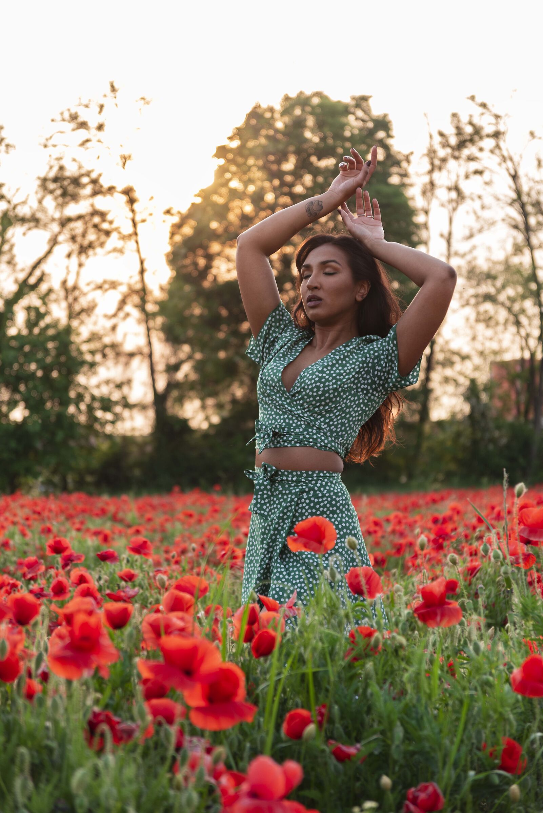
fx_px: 1921
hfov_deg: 16.1
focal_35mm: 85
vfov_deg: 23.9
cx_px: 272
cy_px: 406
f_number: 4.5
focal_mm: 85
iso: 160
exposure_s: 1/160
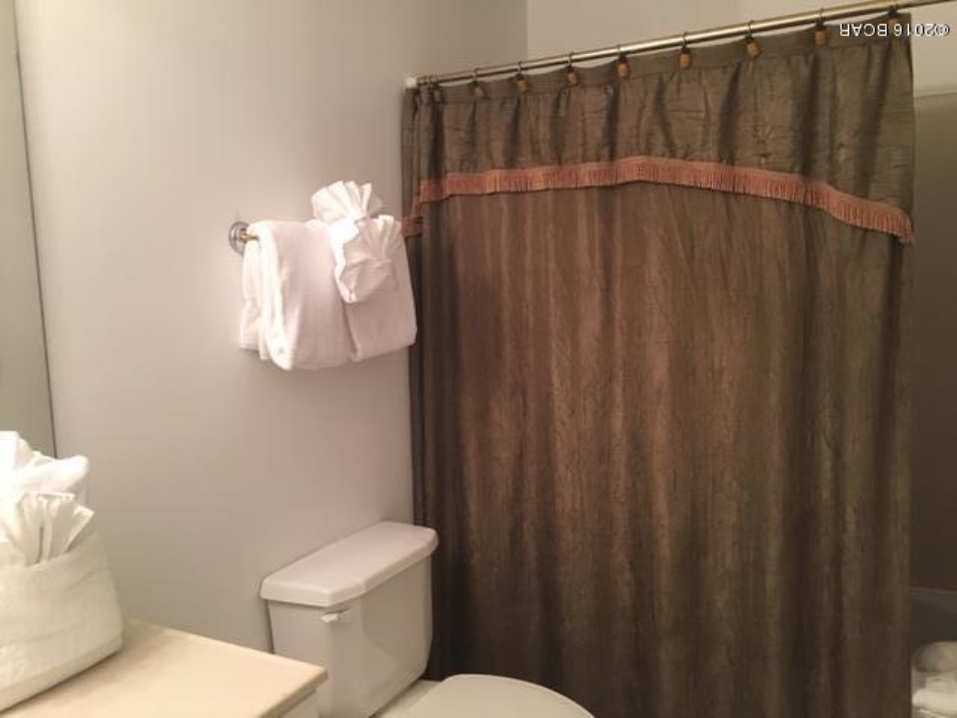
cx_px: 478
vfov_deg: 48.2
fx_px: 802
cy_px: 359
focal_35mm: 29
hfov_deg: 61.7
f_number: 2.2
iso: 160
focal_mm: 4.15
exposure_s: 1/30
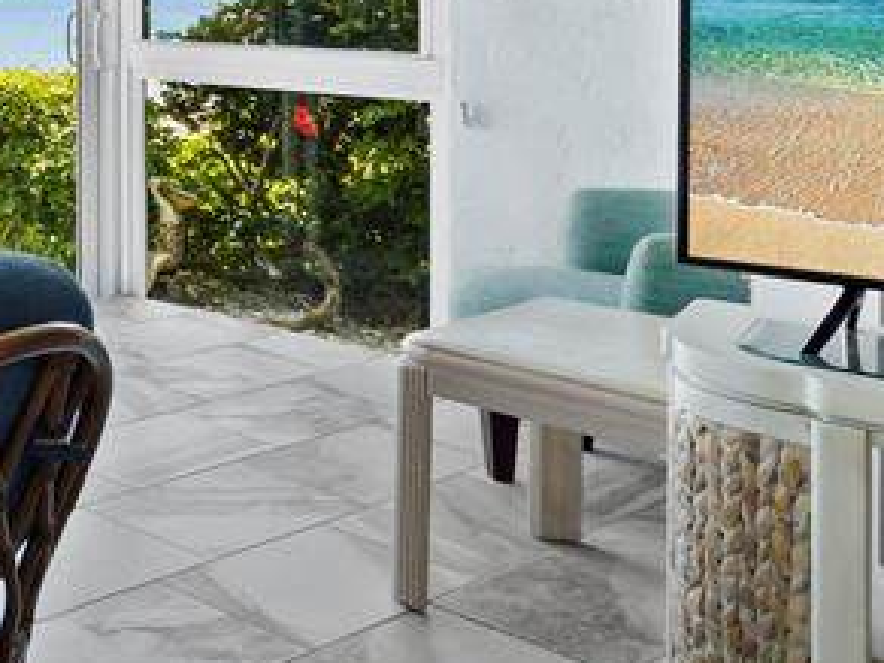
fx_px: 1251
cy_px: -70
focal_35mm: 49
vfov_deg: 27.2
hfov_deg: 24.5
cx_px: -584
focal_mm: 7
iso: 400
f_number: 11
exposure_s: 1/30
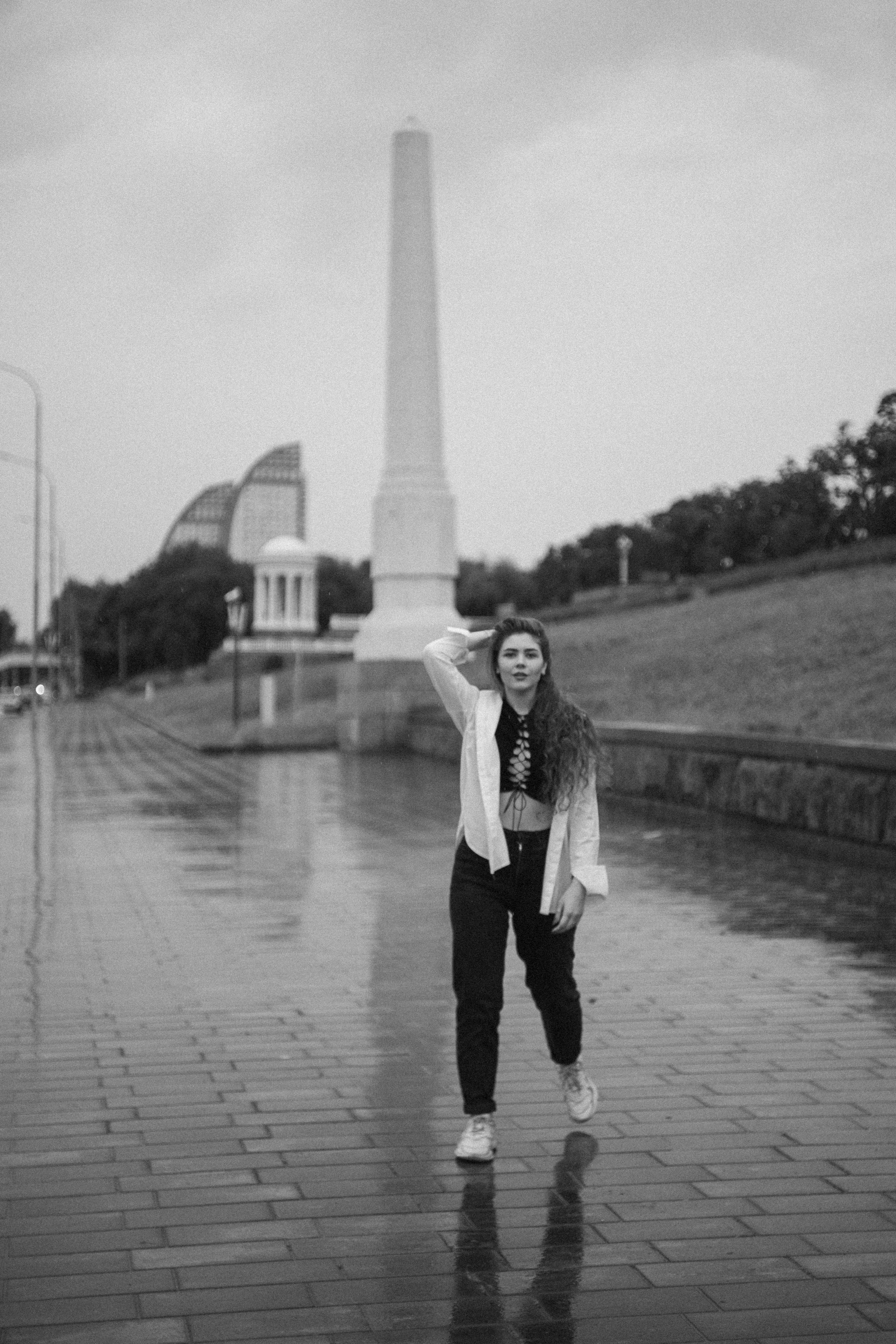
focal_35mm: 53
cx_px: 448
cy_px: 672
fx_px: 1979
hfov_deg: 25.5
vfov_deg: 37.5
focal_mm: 35
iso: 320
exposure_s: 1/1000
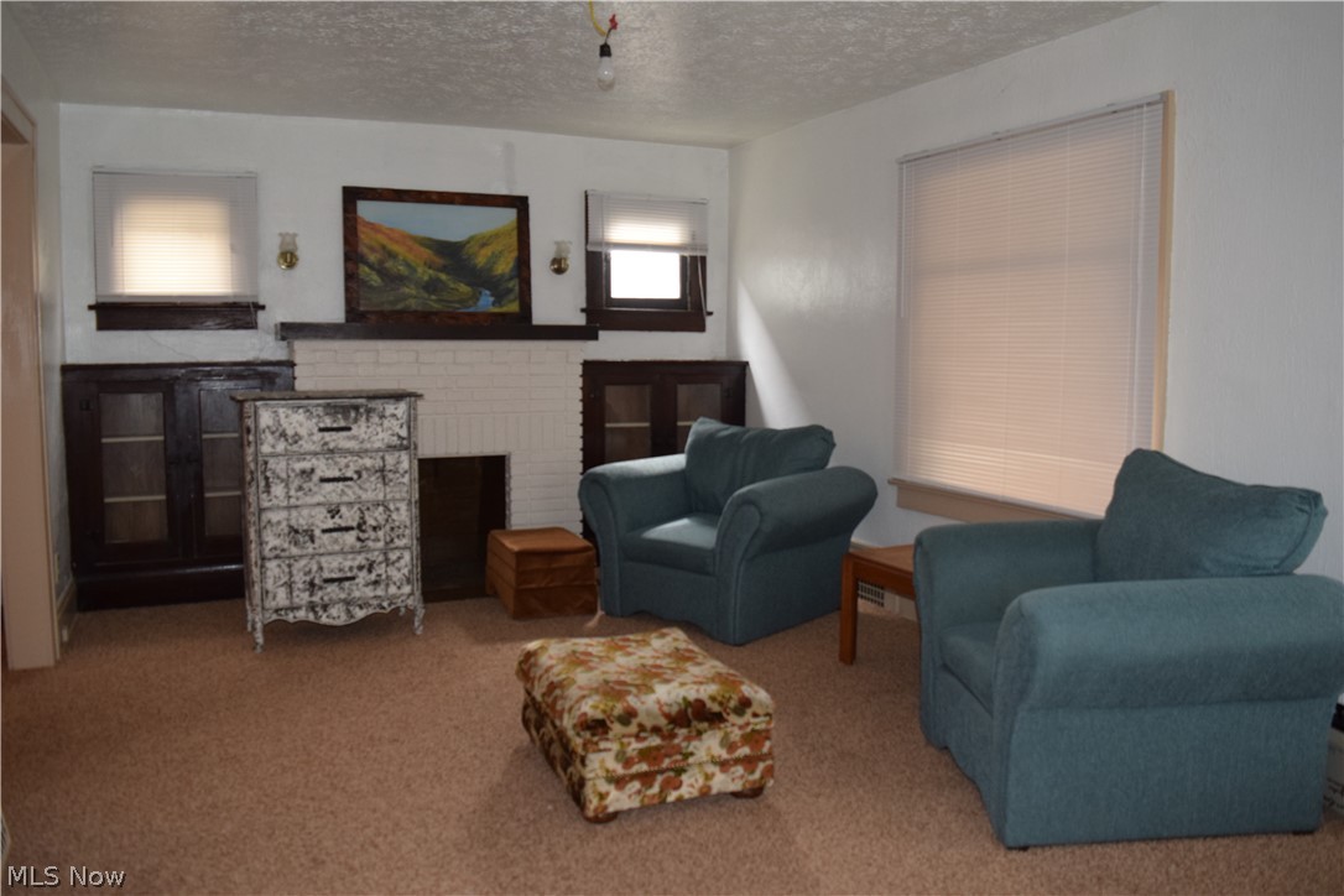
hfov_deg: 67.4
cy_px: 448
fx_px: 1008
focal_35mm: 27
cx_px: 672
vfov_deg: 47.9
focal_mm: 18
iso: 800
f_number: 4.5
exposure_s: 1/80
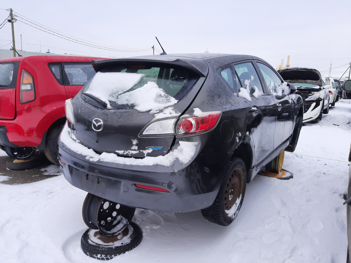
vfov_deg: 53.1
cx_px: 176
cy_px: 132
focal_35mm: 26
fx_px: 264
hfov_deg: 67.3
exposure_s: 1/404
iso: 40
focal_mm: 3.92
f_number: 1.7
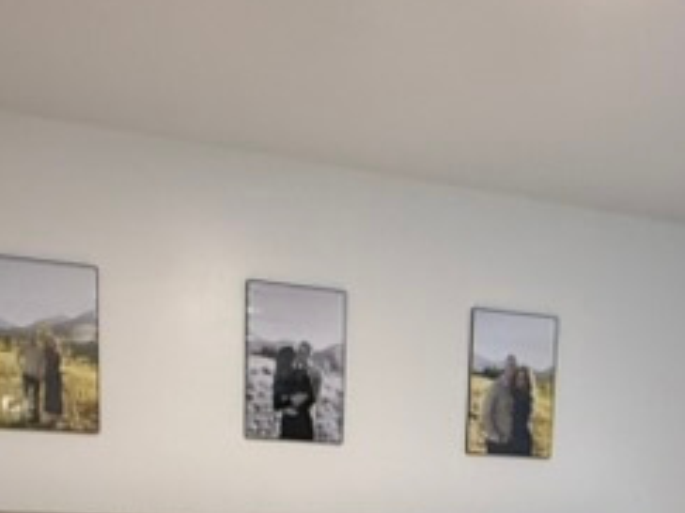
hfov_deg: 32.4
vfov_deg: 22.1
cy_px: 682
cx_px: 471
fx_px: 1167
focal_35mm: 59
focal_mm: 2.22
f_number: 2.2
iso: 200
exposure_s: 1/120
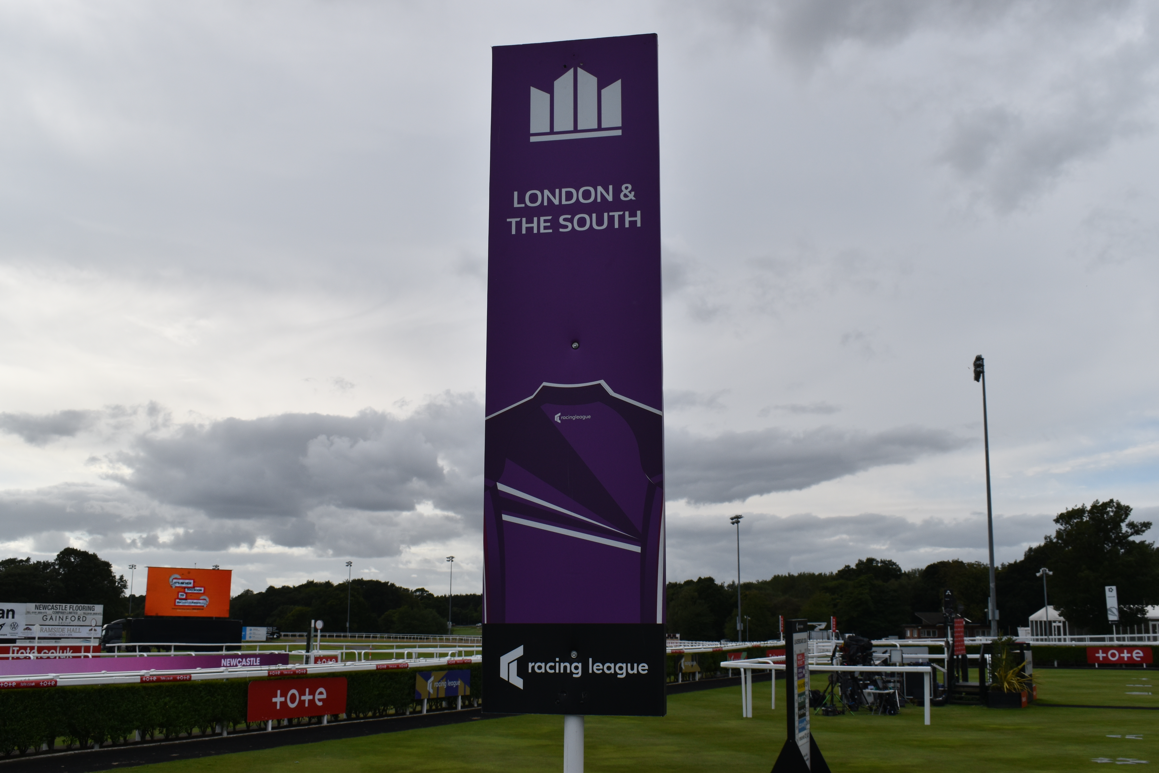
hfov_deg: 53.1
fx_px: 1159
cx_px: 580
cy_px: 386
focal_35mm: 36
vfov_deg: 36.9
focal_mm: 24
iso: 200
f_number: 11
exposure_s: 1/500
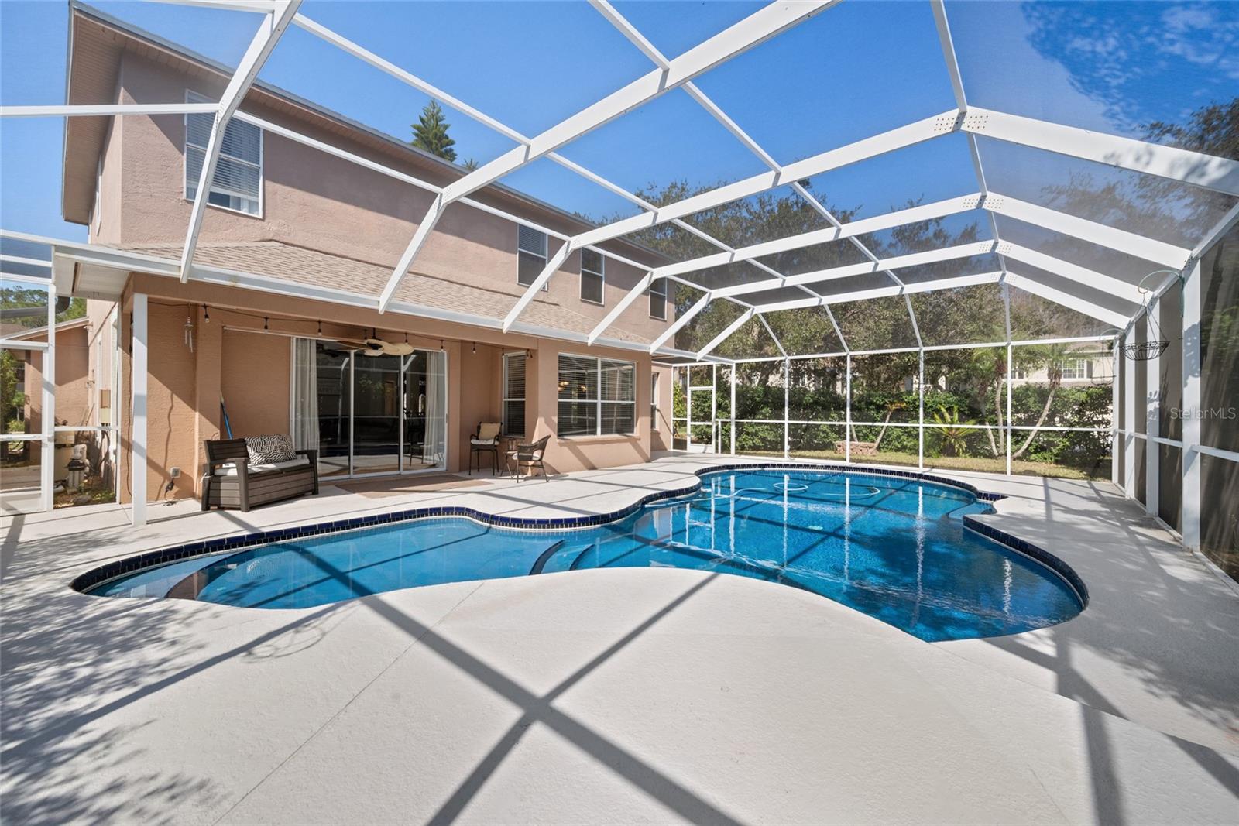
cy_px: 413
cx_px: 620
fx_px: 482
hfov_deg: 104.2
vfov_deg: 81.2
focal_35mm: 14
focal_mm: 14
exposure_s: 1/640
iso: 250
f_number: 9
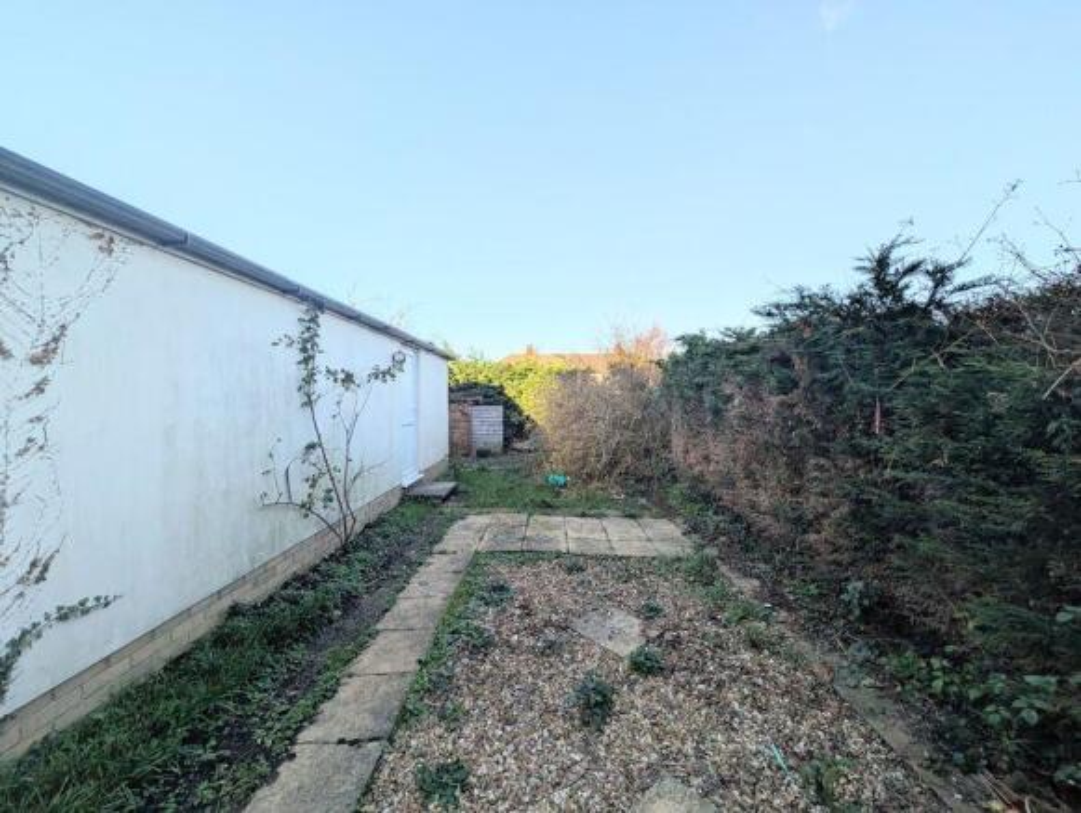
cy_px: 406
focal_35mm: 12
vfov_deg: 94.6
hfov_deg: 110.5
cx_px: 540
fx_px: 375
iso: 76
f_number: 1.7
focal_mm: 2.02
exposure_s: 1/2169
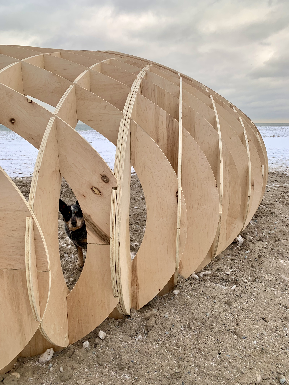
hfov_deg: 53.1
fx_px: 289
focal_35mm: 26
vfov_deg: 67.3
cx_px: 144
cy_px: 192
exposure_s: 1/129
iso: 25
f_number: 1.8
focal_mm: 4.25
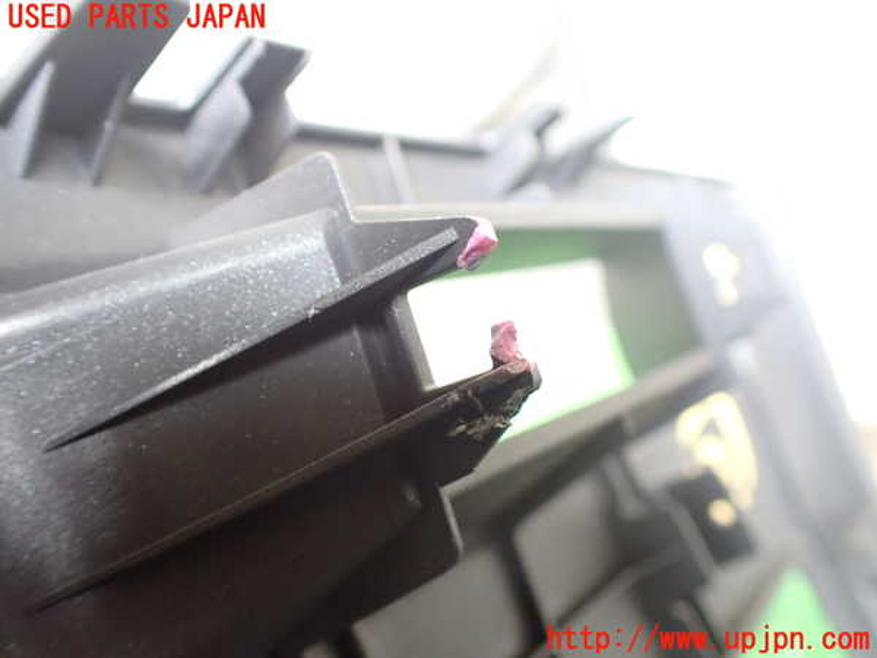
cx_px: 438
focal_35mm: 30
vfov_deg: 46.8
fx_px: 760
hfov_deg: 60.0
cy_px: 329
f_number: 2.3
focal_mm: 5.4
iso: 800
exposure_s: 1/50
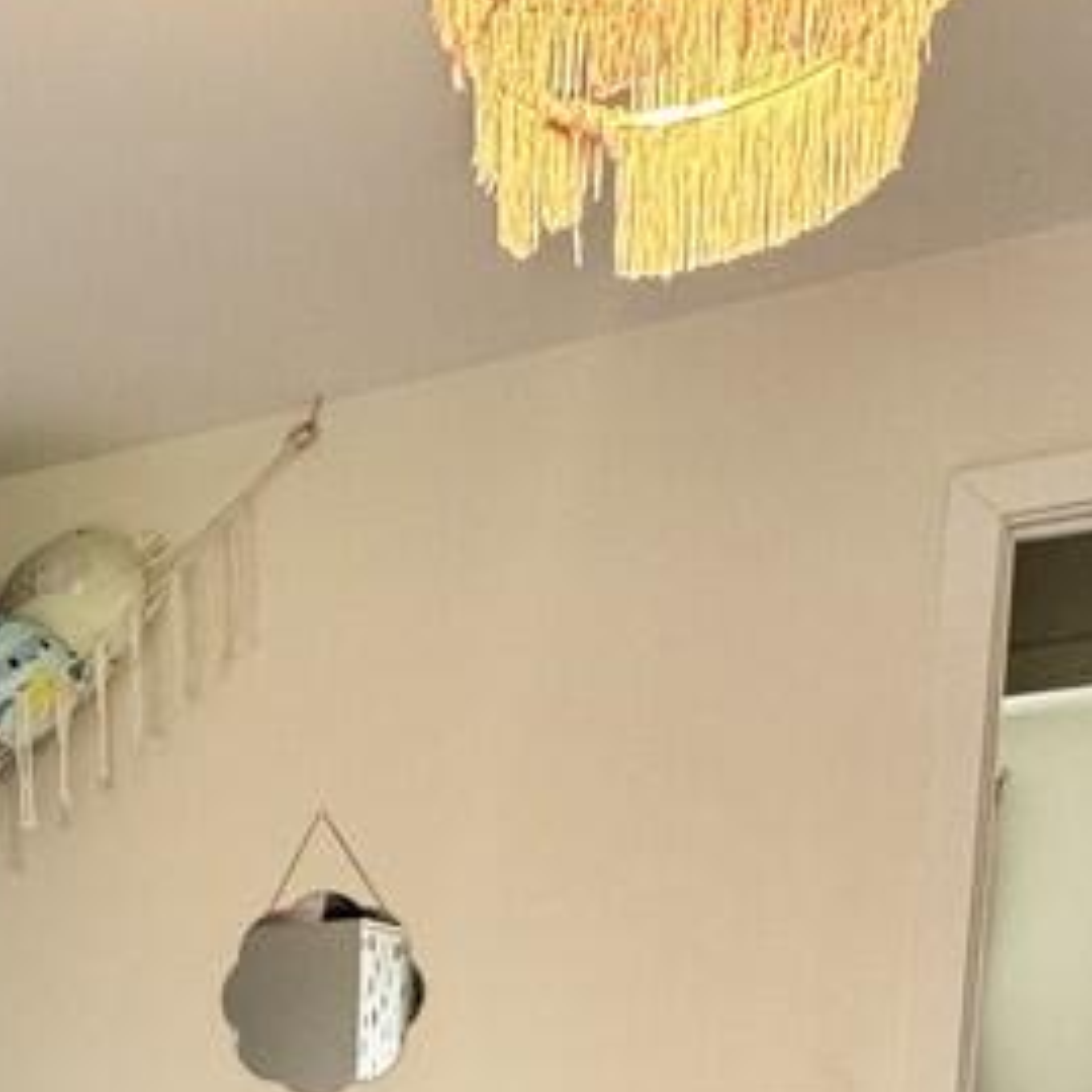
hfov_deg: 31.0
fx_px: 1677
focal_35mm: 47
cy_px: 1371
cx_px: -182
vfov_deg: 29.8
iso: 160
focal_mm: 2.22
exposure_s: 1/99
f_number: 2.2
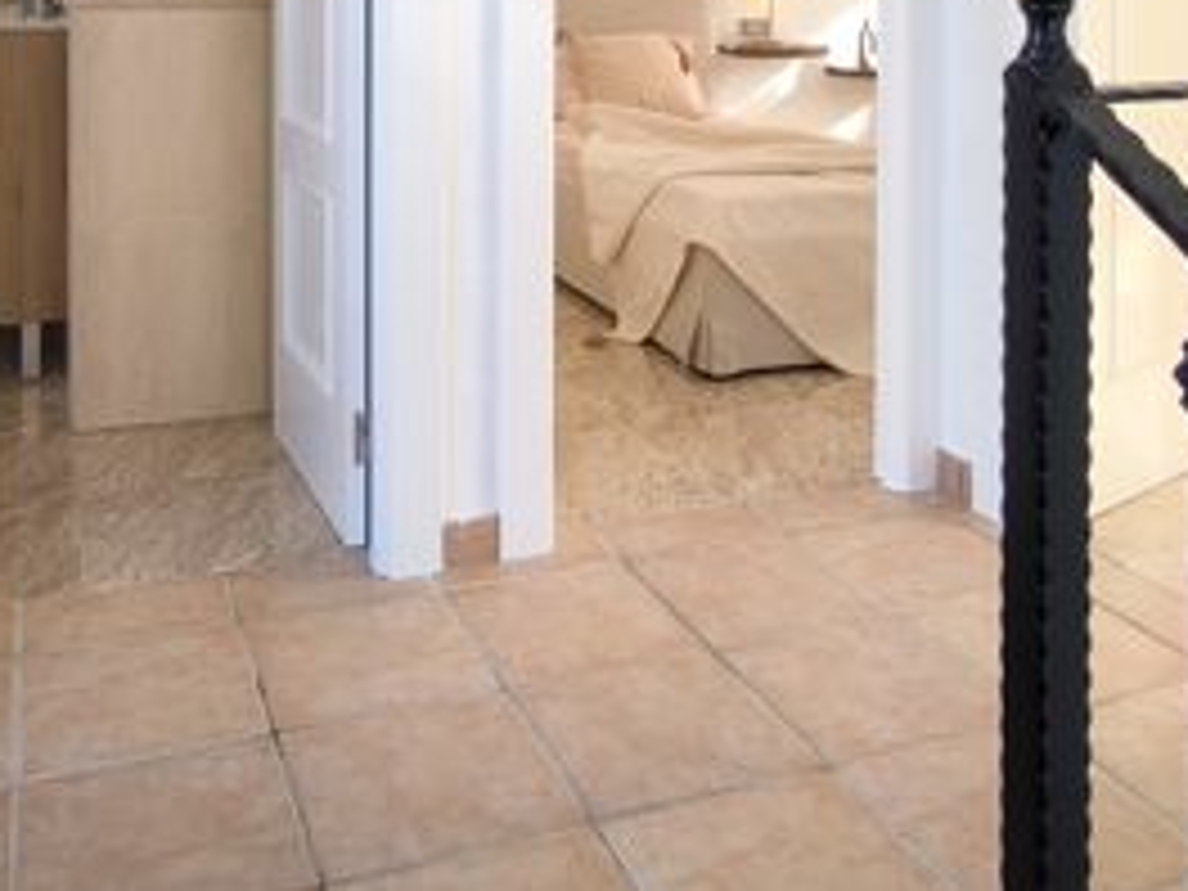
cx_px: 533
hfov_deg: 46.7
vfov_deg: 32.6
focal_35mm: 40
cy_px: -32
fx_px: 1373
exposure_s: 1/100
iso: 80
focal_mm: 1.91
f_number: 2.2
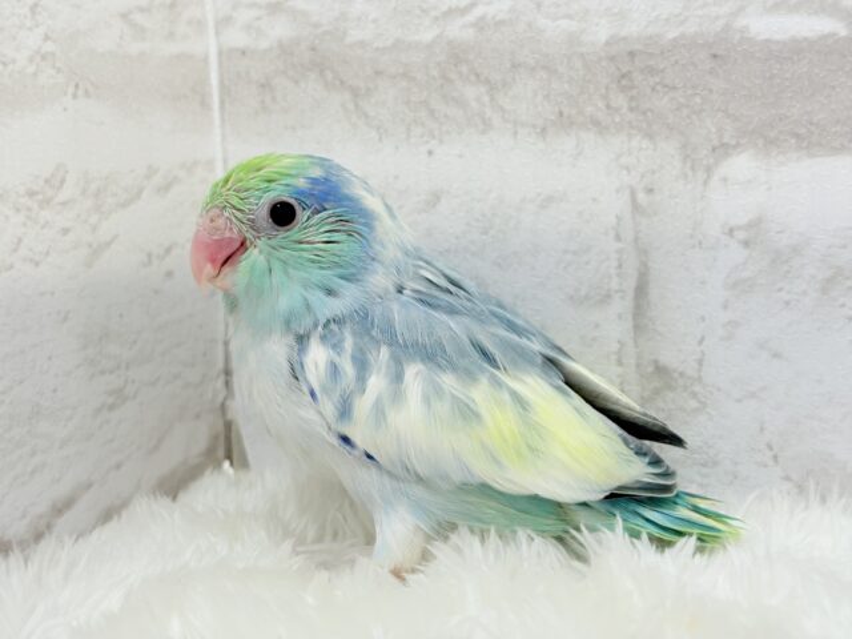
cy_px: 320
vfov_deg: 28.0
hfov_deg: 36.8
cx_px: 426
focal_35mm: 52
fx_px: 1280
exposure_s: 1/100
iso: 80
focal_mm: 5.96
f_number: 1.6
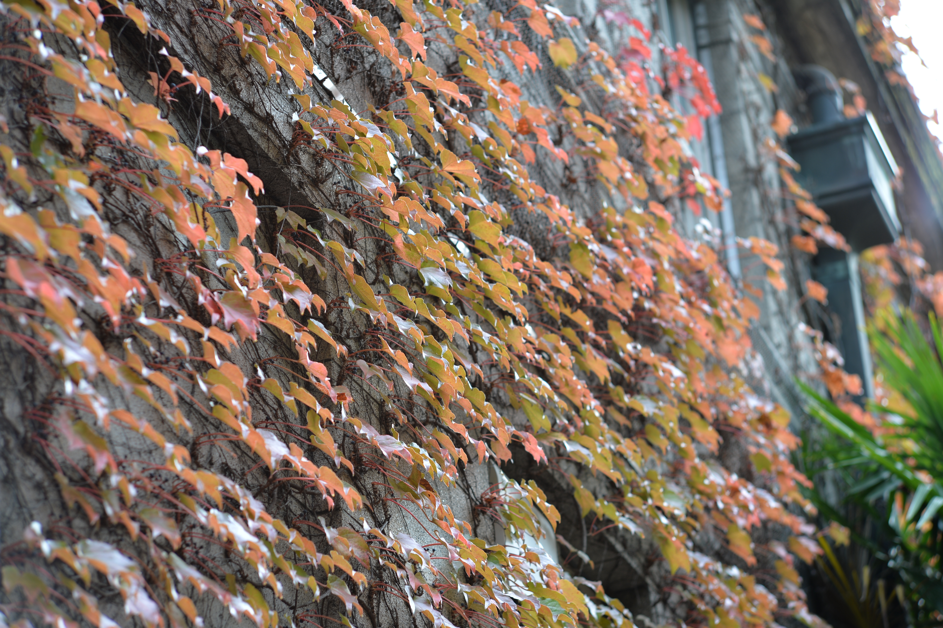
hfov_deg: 19.5
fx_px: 2749
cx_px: 472
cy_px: 314
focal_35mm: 105
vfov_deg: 13.0
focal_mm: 105
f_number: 4
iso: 100
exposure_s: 1/100
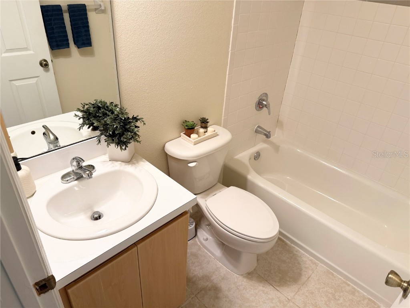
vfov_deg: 56.8
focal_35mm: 24
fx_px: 284
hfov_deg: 71.6
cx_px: 205
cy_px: 154
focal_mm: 6.76
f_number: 1.78
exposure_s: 1/120
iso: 160
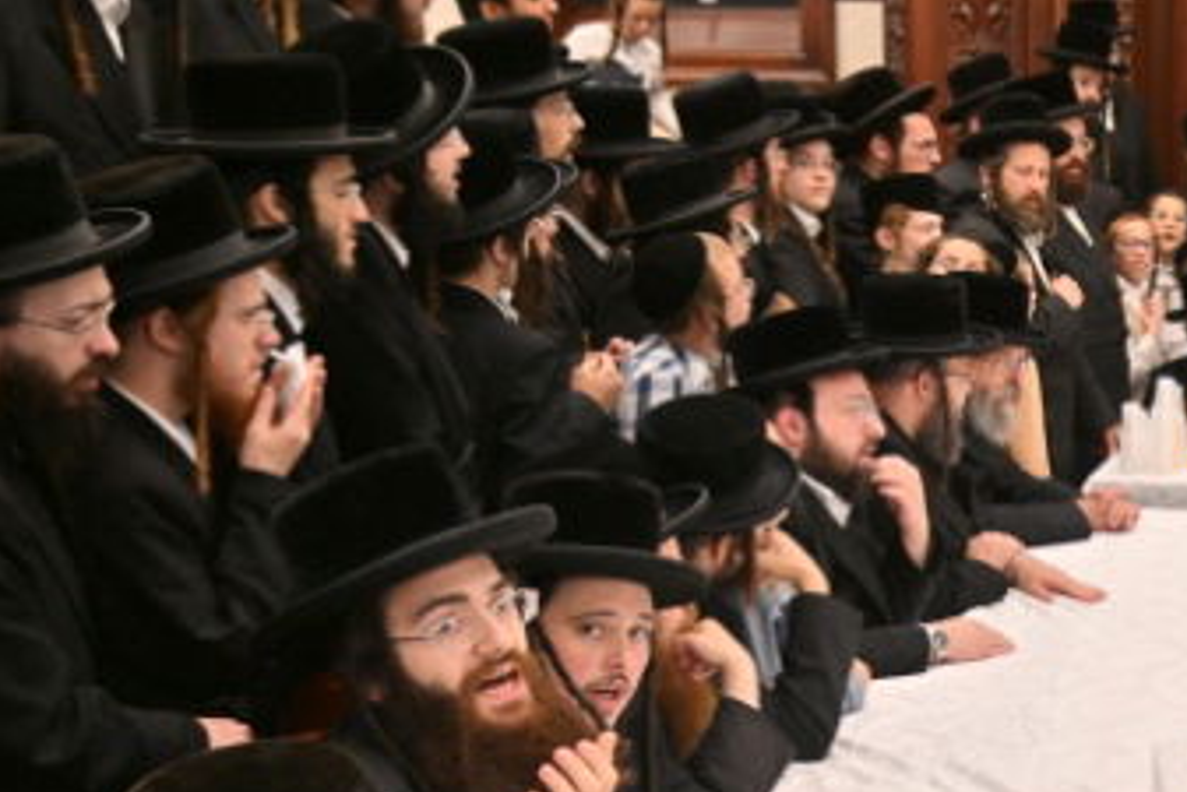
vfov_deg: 18.7
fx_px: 2408
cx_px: 1455
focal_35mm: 73
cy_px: 466
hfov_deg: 24.8
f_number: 4
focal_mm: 24
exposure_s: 1/200
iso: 320
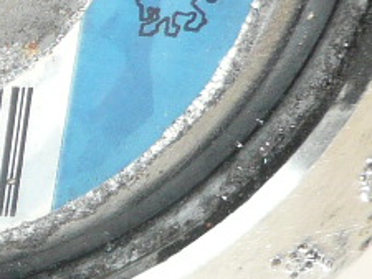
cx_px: -337
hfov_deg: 11.4
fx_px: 1710
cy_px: 157
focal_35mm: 159
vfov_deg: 9.3
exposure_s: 1/30
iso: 100
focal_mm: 4.6
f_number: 3.3
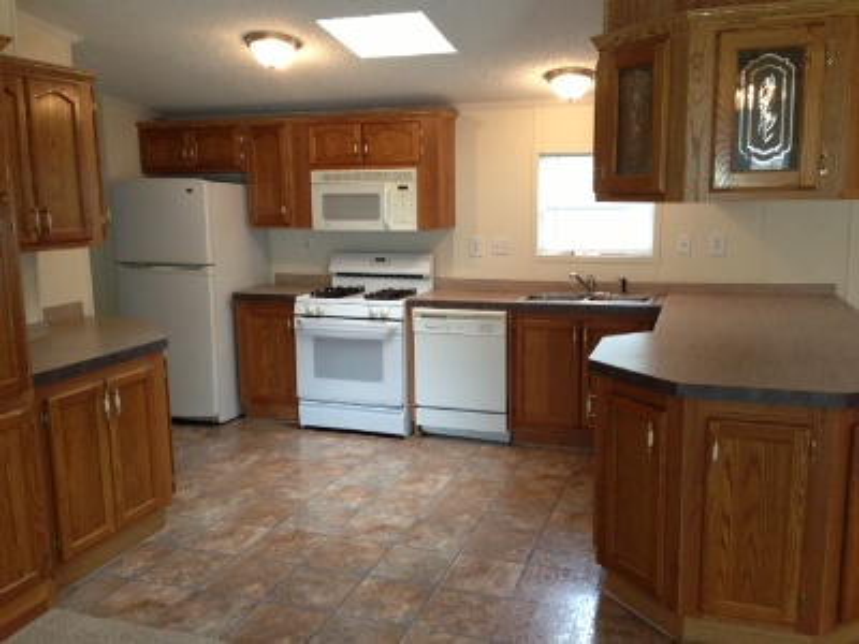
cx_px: 430
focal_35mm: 33
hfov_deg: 55.4
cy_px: 322
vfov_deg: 42.9
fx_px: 819
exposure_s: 1/20
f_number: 2.4
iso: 200
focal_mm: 4.13
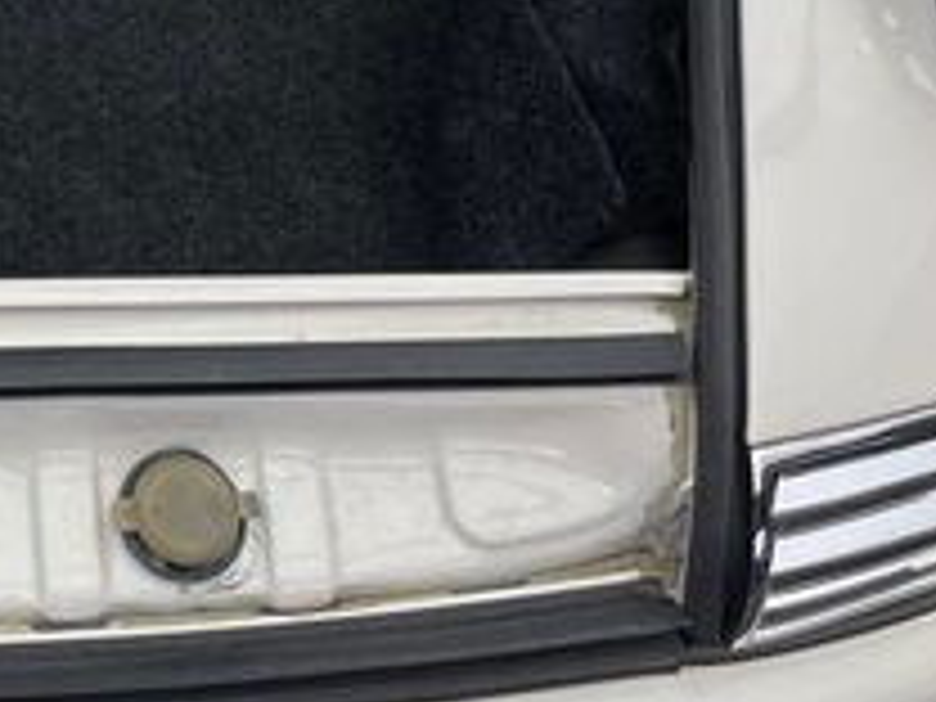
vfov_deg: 14.4
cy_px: -342
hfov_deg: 19.0
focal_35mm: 96
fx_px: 2596
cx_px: -261
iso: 80
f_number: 1.6
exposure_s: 1/100
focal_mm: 4.2
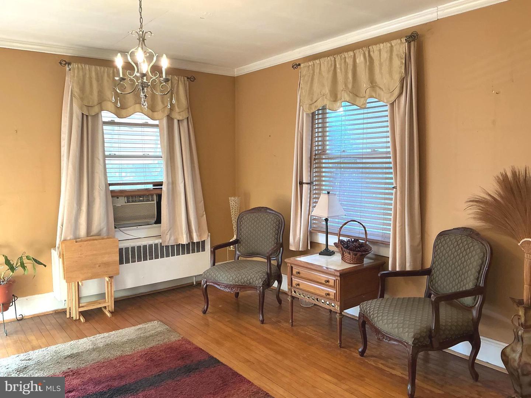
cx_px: 266
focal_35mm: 29
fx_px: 445
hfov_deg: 61.7
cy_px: 199
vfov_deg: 48.2
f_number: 1.8
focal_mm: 3
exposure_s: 1/60
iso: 80
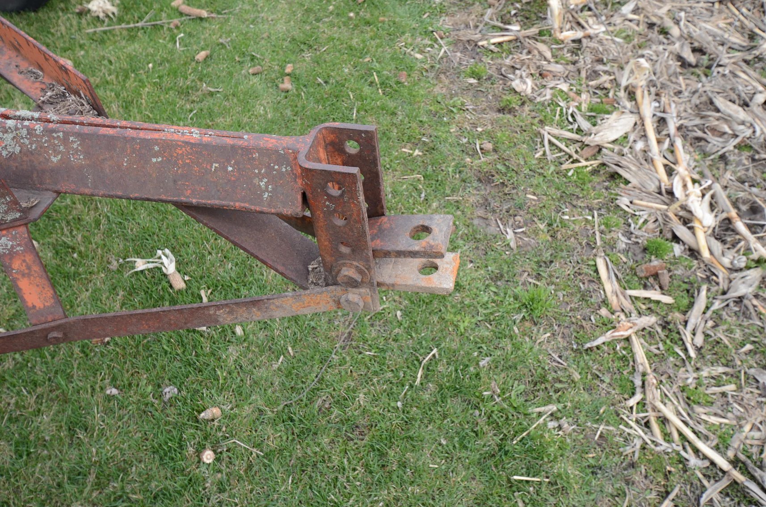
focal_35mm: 30
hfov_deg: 62.0
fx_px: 637
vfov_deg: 43.4
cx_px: 383
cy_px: 254
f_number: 7.1
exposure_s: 1/200
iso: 250
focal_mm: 20
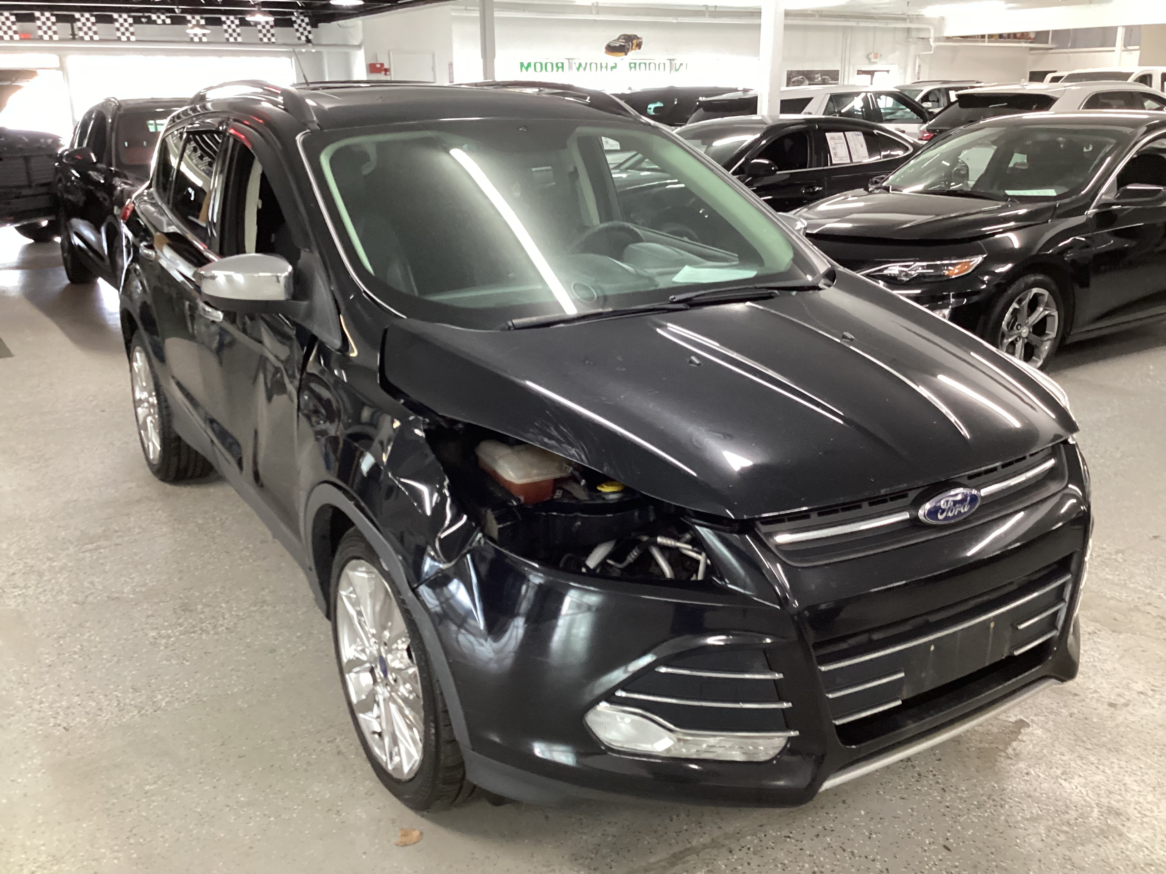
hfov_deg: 58.4
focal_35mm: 31
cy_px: 437
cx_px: 583
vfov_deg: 45.4
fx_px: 1044
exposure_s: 1/40
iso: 320
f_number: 2.4
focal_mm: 3.3
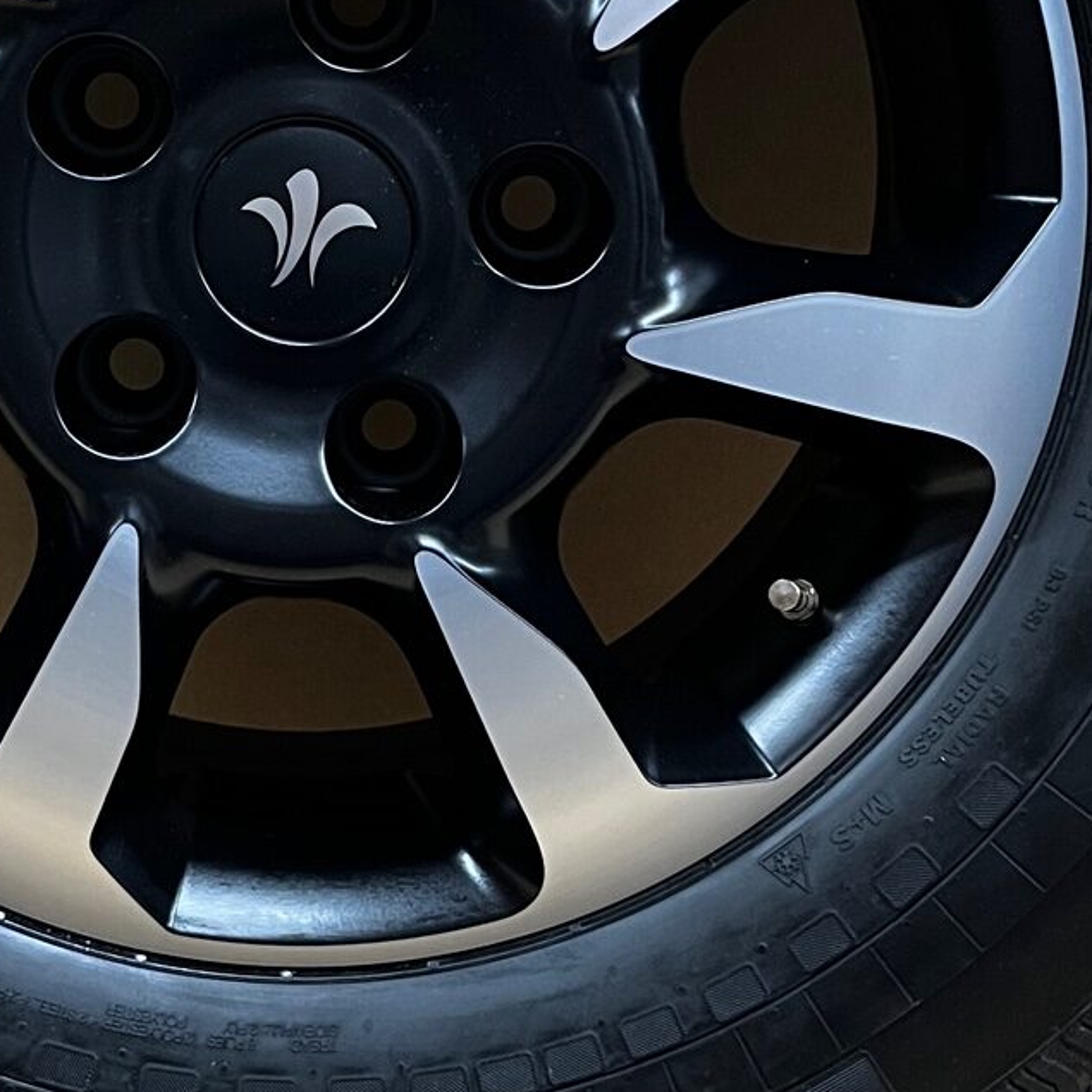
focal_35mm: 73
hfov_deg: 23.5
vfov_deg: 23.7
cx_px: 339
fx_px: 2605
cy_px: 475
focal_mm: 5.1
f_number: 1.6
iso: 400
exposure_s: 1/33
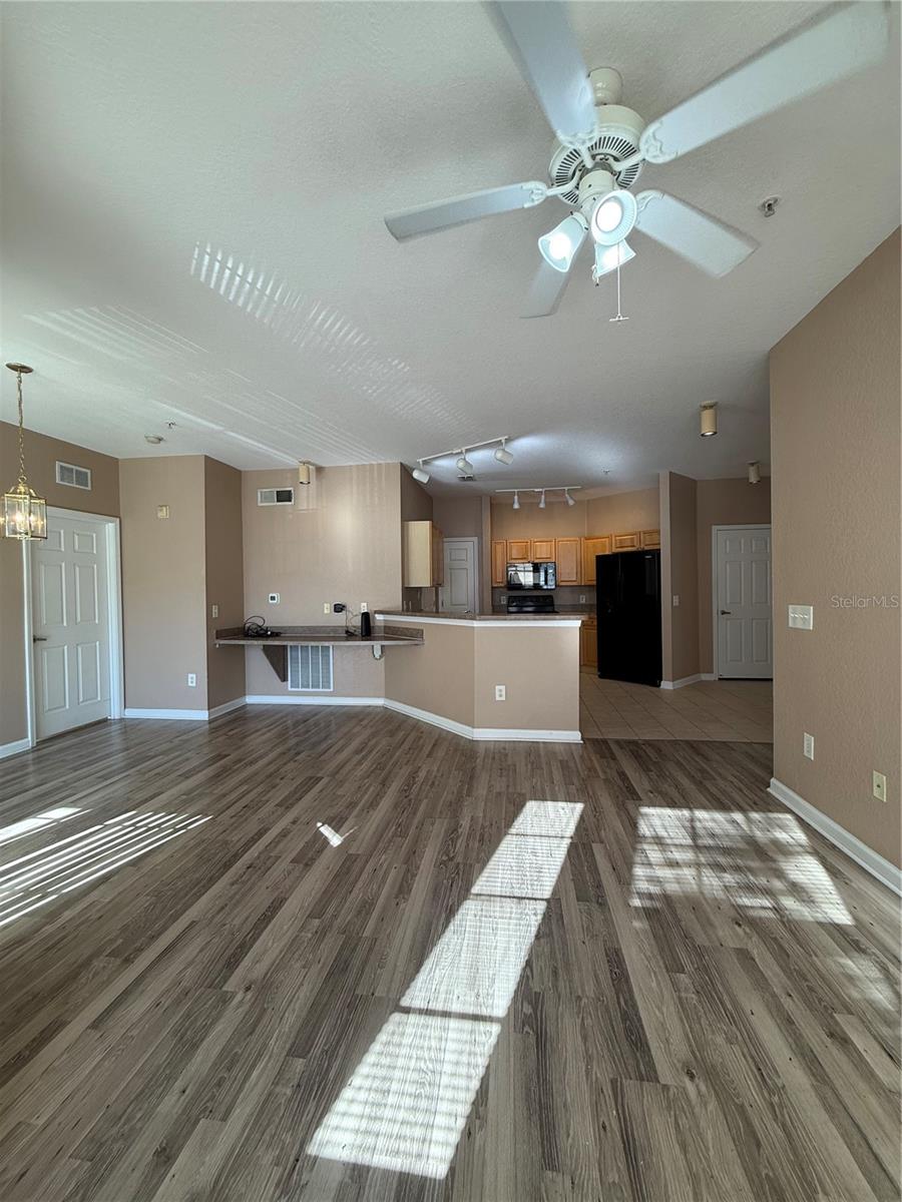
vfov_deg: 102.1
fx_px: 486
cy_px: 601
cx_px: 451
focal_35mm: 14
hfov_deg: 85.7
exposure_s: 1/120
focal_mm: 2.22
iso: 80
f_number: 2.2
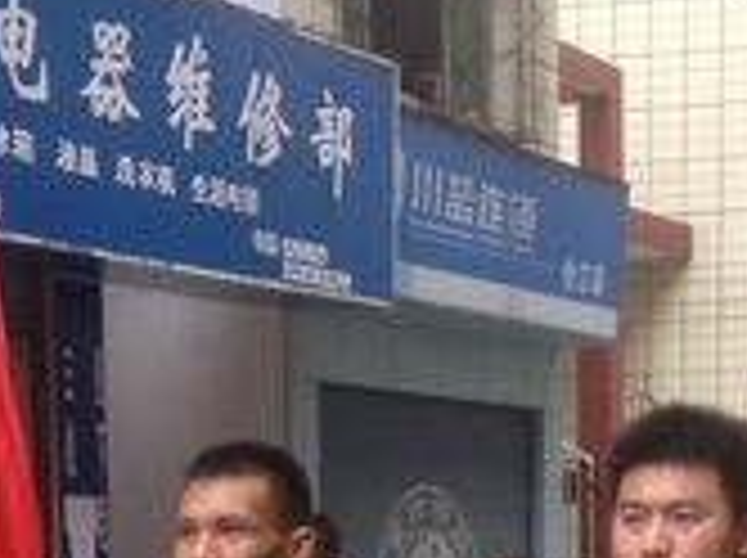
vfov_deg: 12.4
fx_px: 2500
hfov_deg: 17.0
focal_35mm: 116
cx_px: 414
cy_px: 720
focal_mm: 4.28
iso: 80
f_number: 2.4
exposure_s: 1/40
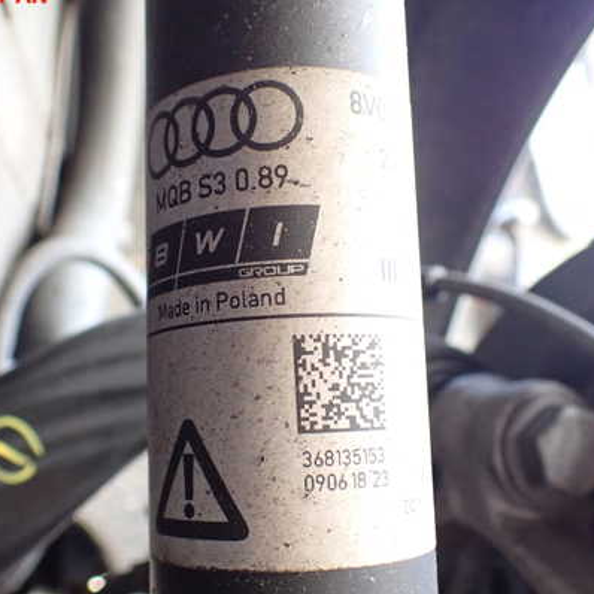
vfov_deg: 41.8
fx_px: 777
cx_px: 224
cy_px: 310
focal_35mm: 40
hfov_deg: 41.6
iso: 800
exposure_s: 1/100
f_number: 2.3
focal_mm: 5.4
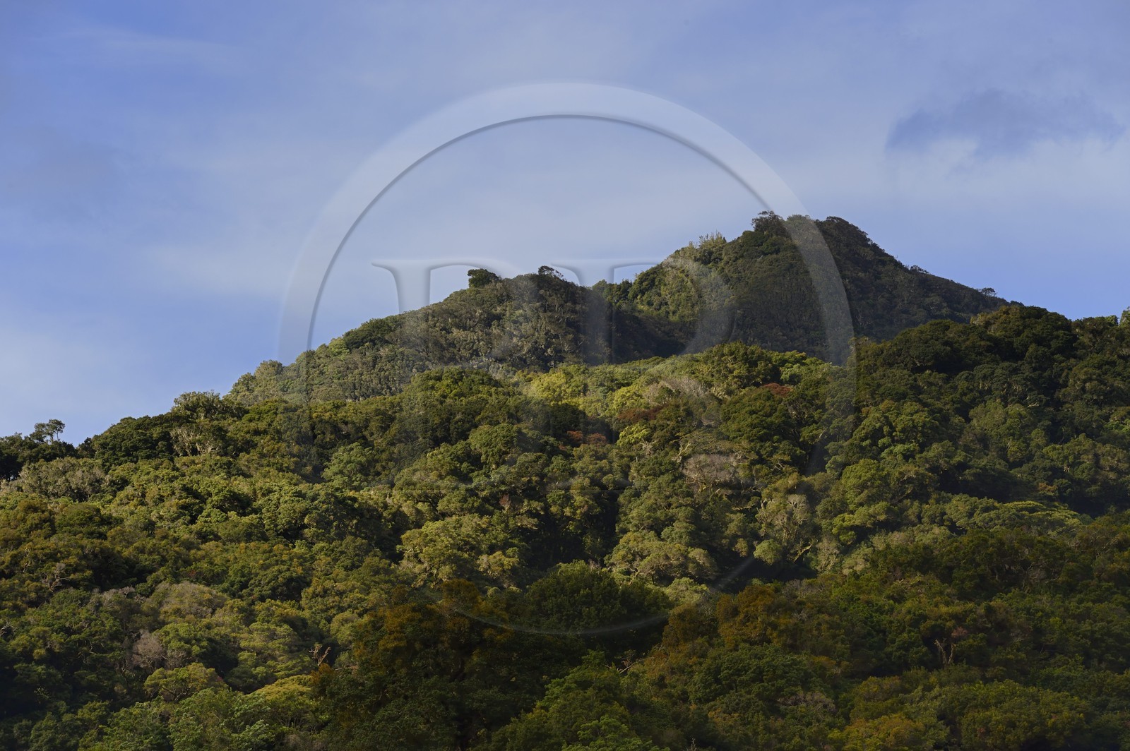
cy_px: 376
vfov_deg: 7.2
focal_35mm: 190
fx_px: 5959
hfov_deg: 10.8
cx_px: 565
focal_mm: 190
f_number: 13
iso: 400
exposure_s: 1/200
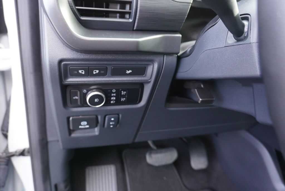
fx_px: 226
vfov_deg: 45.7
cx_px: 142
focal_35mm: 28
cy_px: 96
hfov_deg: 64.5
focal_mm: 19
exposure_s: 1/60
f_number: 4
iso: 800
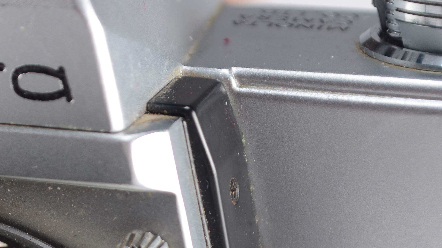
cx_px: 12
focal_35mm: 166
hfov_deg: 12.8
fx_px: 1945
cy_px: 204
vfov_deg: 7.3
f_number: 7.1
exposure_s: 1/80
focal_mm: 50
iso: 100
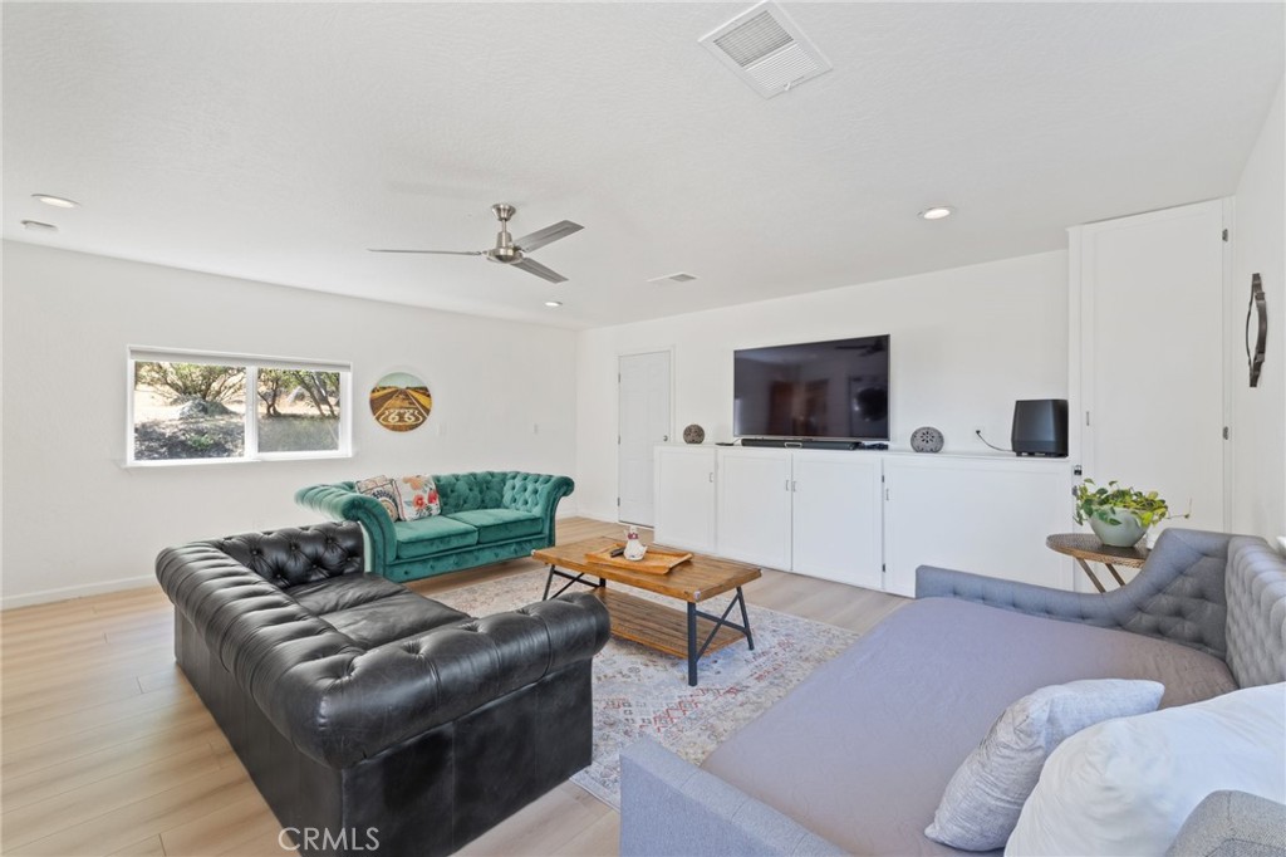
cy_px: 428
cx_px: 643
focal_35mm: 15
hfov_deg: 100.4
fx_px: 536
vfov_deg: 77.3
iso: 100
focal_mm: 10
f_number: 8
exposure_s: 1/1.67
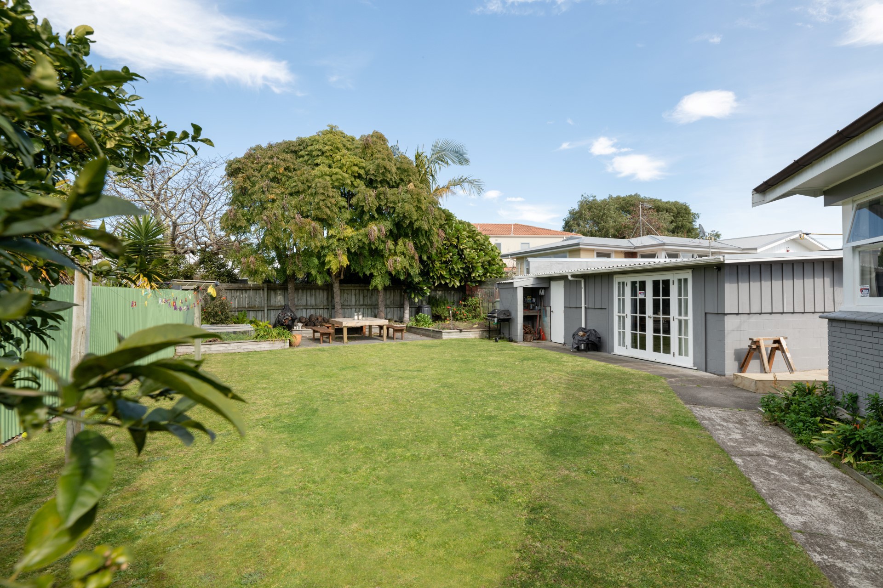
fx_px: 441
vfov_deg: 67.4
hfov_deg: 90.0
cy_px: 294
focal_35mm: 18
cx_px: 442
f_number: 8
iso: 200
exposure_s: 1/250
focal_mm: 18
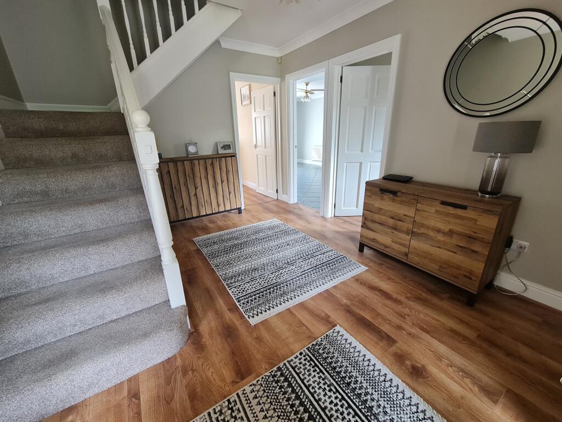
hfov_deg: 106.2
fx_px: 211
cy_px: 211
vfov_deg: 89.9
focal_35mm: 13
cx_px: 281
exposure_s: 1/33
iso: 320
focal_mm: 2.2
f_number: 2.2
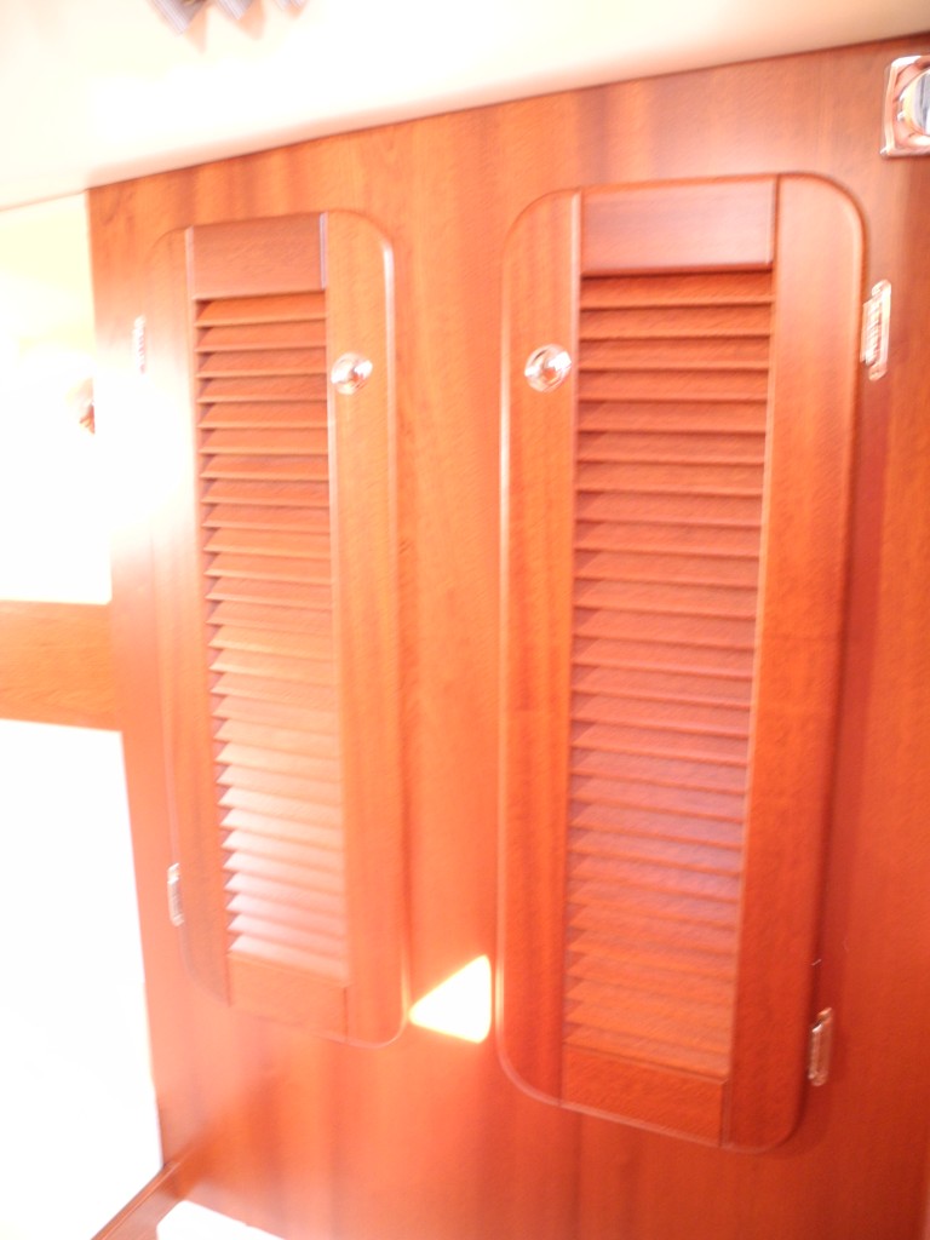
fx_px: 1003
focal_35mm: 28
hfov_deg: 49.7
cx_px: 465
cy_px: 620
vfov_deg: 63.4
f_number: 2.8
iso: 400
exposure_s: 1/5.3
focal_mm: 6
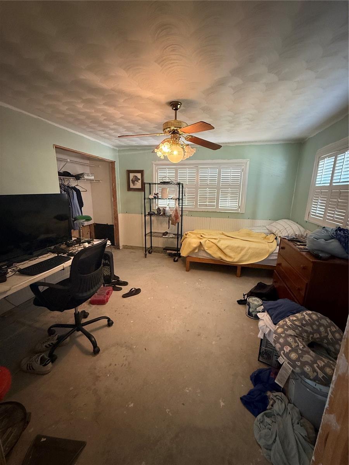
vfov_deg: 102.1
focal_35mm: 14
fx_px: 188
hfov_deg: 85.7
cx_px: 174
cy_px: 232
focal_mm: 2.22
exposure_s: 1/60
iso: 500
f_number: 2.2
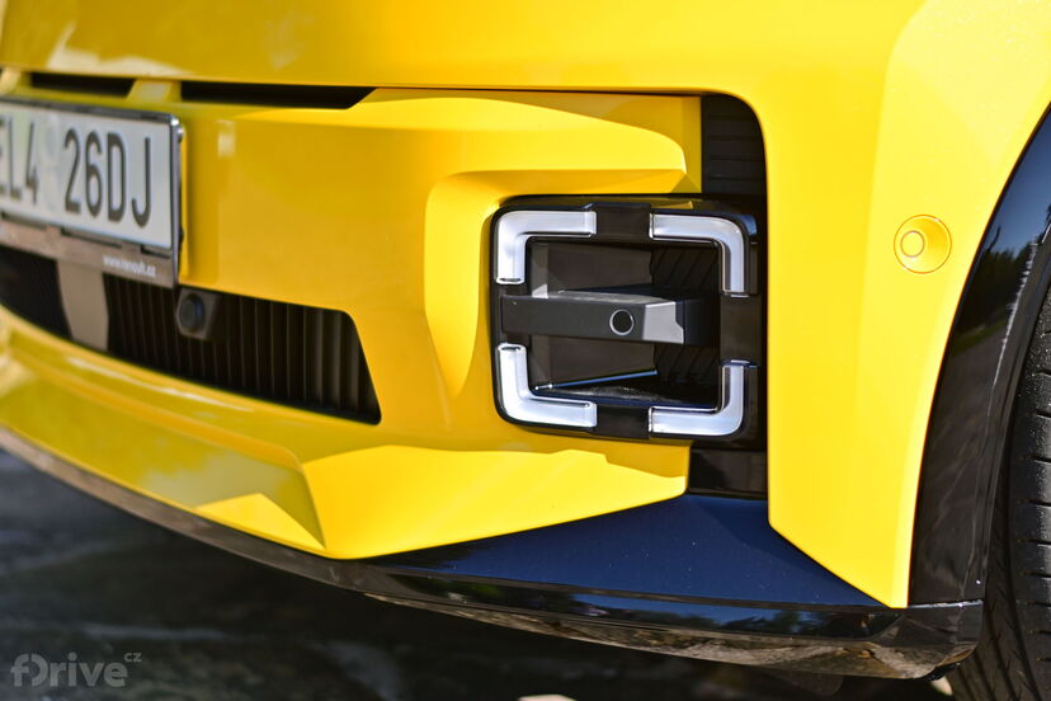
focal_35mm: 75
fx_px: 2189
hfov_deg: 27.0
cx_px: 526
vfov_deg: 18.2
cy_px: 350
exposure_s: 1/4000
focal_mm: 50
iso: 125
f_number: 1.8
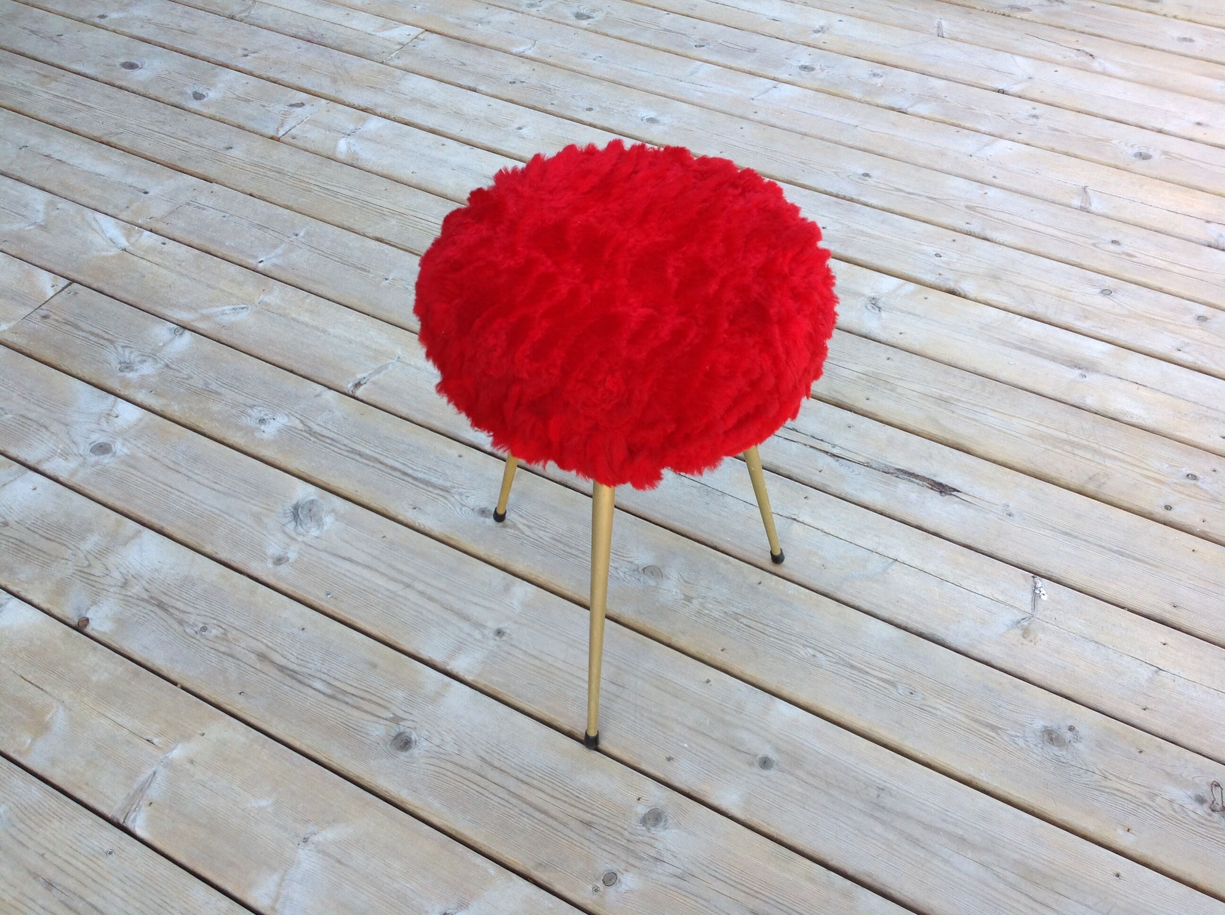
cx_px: 612
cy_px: 458
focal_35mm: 35
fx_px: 1237
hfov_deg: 52.7
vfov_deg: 40.6
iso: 50
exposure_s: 1/224
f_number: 2.4
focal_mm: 4.28
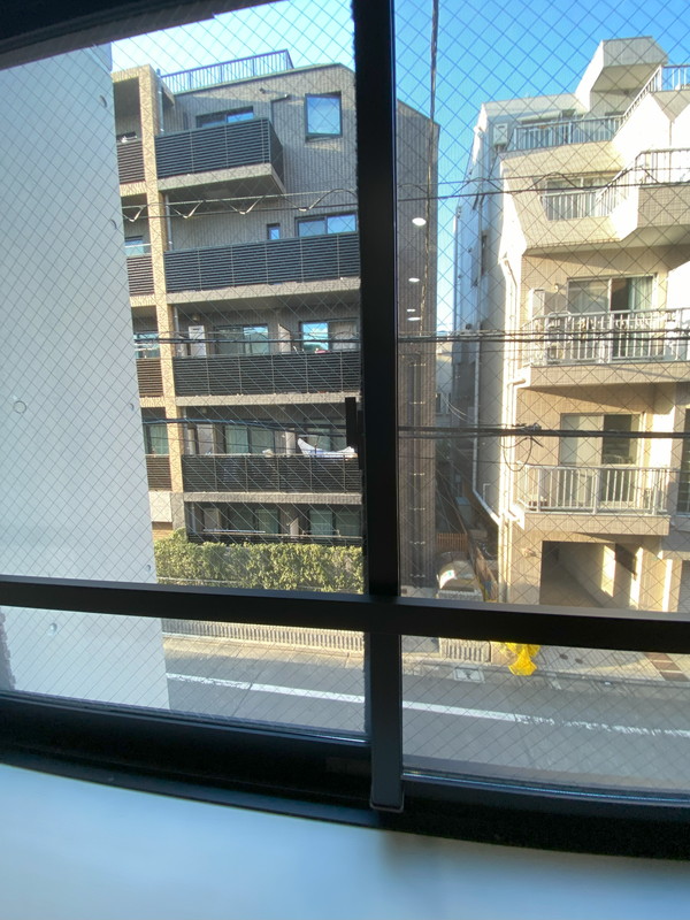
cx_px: 345
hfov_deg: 89.9
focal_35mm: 13
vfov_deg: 106.2
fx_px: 346
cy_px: 460
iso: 125
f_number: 2.4
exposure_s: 1/100
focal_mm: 1.54
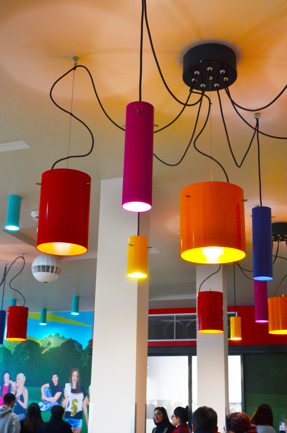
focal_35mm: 48
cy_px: 216
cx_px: 144
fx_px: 577
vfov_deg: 41.2
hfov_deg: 28.0
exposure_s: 1/60
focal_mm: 32
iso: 500
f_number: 4.8
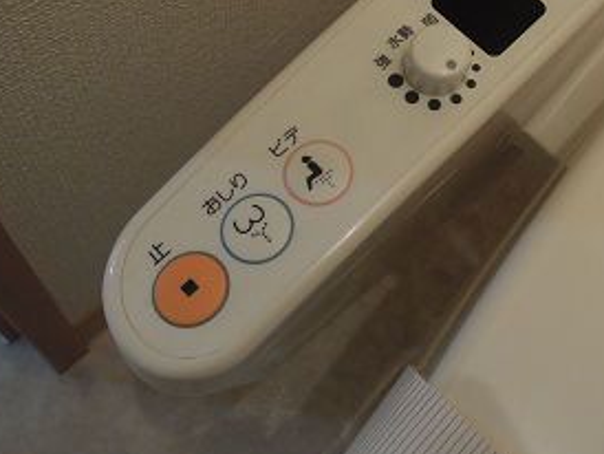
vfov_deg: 33.1
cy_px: 73
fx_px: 733
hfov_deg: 43.2
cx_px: 461
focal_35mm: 42
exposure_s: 1/30
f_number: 2.8
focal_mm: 4.3
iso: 280
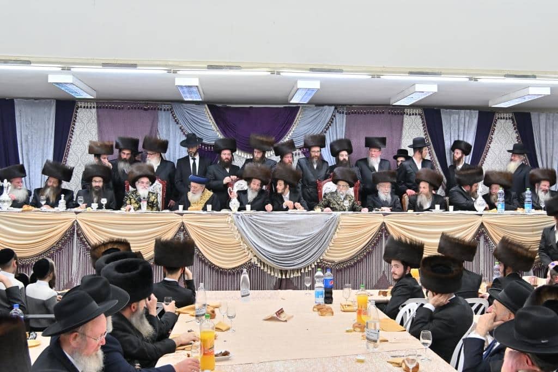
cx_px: 279
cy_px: 186
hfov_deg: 53.1
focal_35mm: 36
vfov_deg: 36.8
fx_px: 558
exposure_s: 1/160
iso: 500
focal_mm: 24
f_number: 4
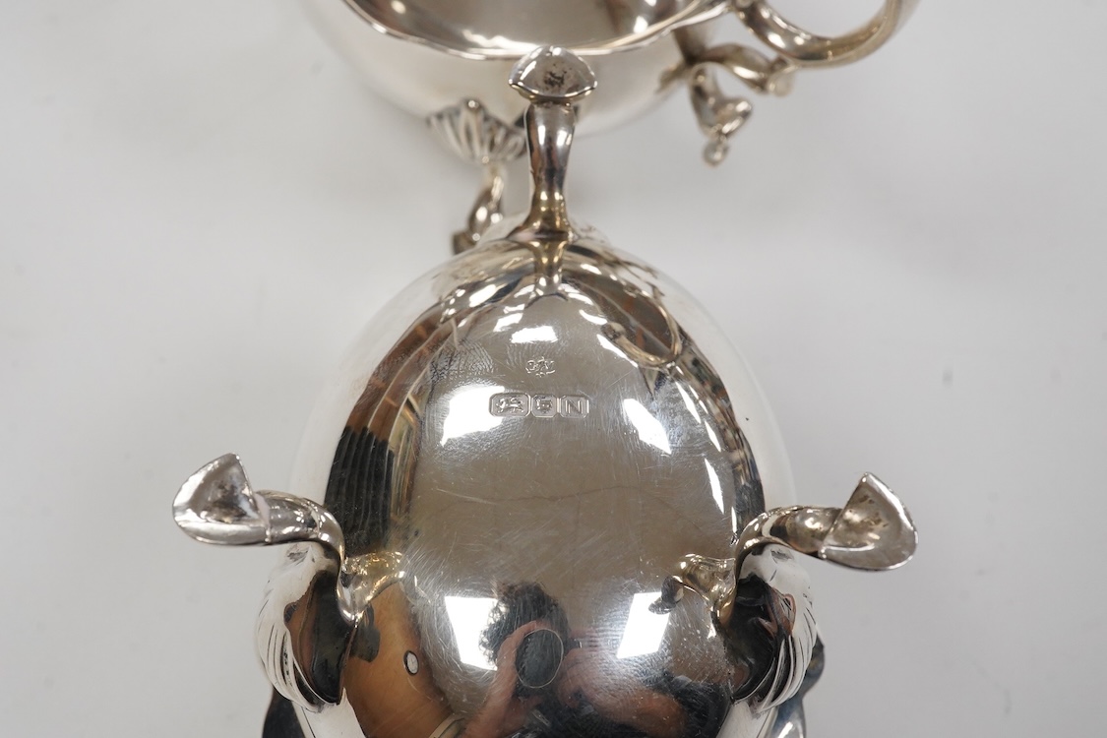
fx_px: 1384
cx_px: 554
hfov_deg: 43.6
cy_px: 369
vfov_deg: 29.9
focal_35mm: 45
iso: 2500
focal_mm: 30
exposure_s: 1/100
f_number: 20
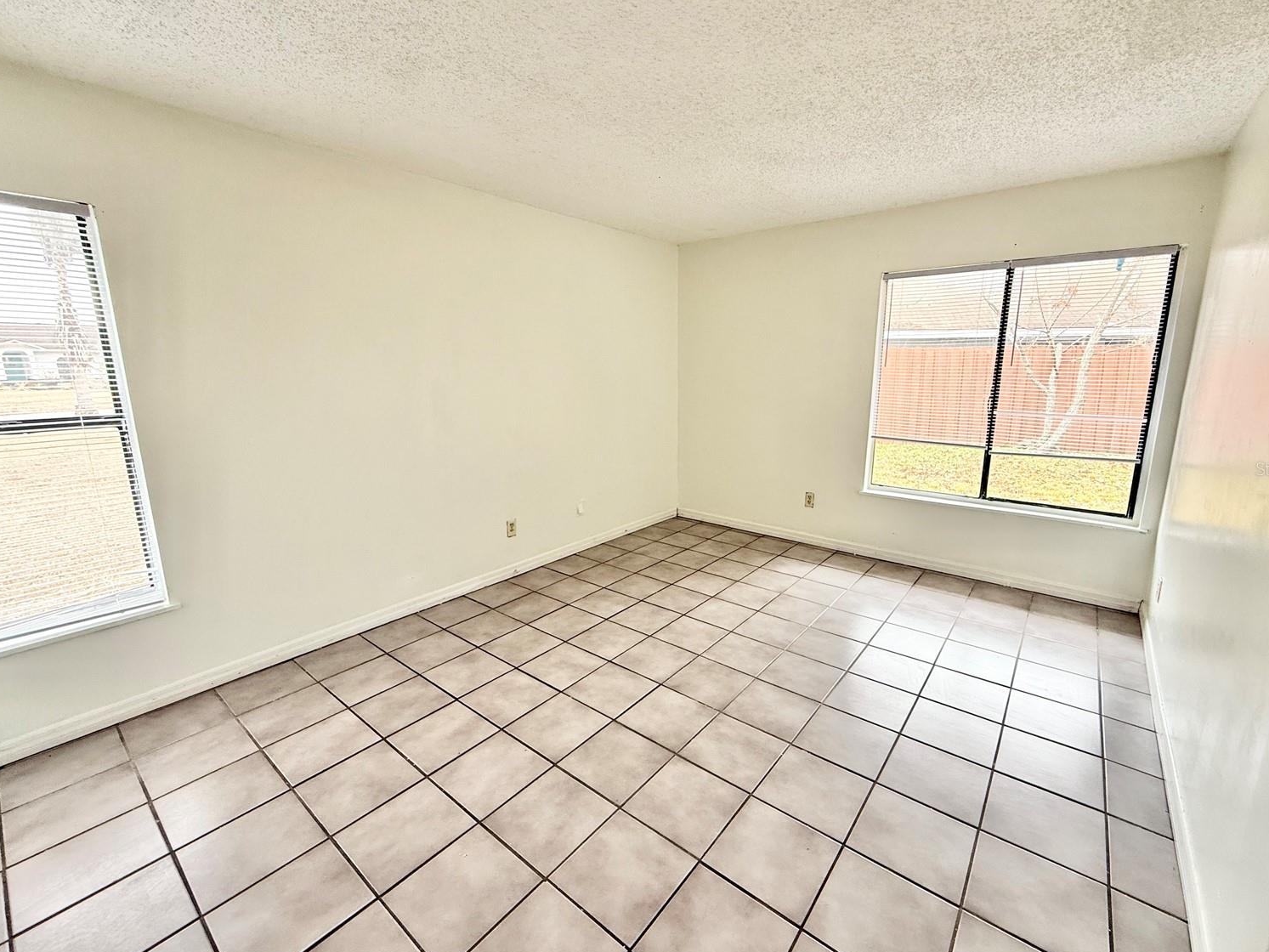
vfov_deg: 81.7
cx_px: 656
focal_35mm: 15
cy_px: 468
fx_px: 550
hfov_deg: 98.1
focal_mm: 2.22
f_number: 2.2
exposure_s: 1/99
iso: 100
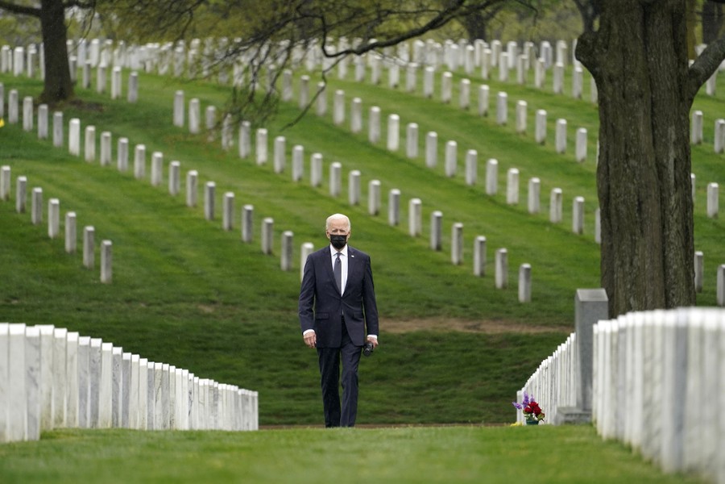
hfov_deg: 5.2
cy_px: 242
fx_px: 8055
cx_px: 362
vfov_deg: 3.4
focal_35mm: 400
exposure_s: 1/1250
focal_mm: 400
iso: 1250
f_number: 5.6
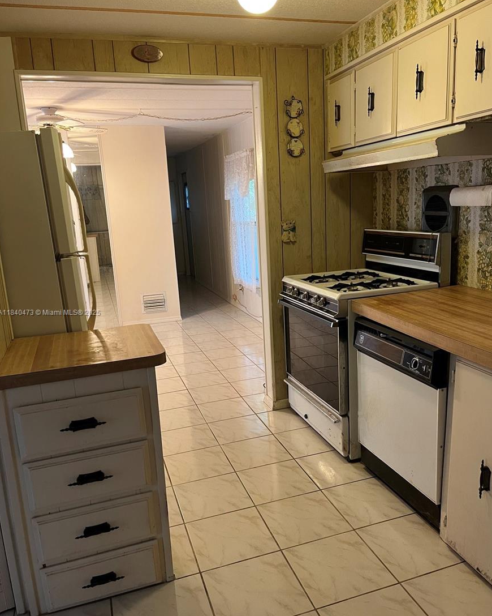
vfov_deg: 62.2
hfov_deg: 51.5
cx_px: 251
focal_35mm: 28
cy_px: 313
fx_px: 510
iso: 250
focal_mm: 5.1
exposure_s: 1/60
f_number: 1.6
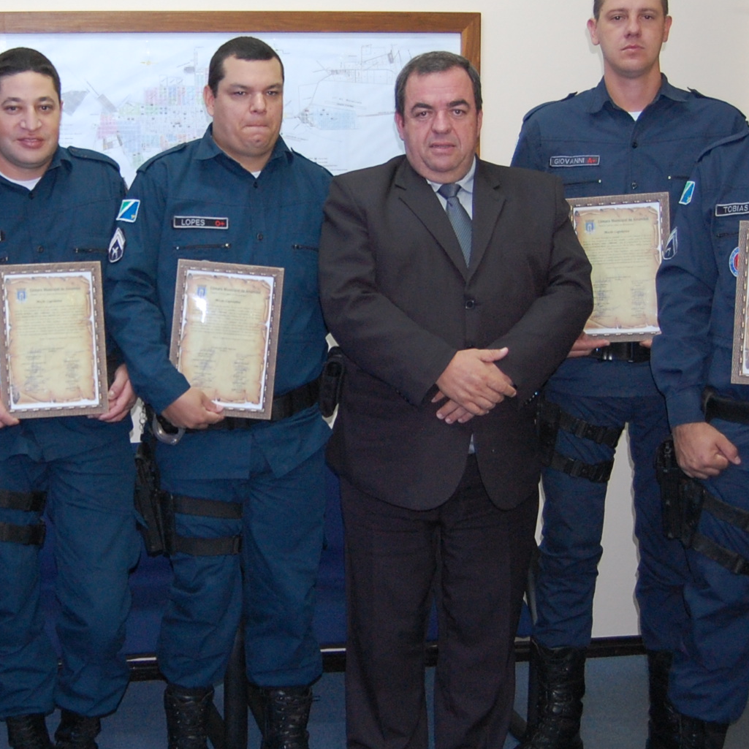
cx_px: 164
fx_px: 1371
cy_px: 347
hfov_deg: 29.9
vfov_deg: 30.5
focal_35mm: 56
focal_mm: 20
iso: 800
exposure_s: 1/30
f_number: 3.8
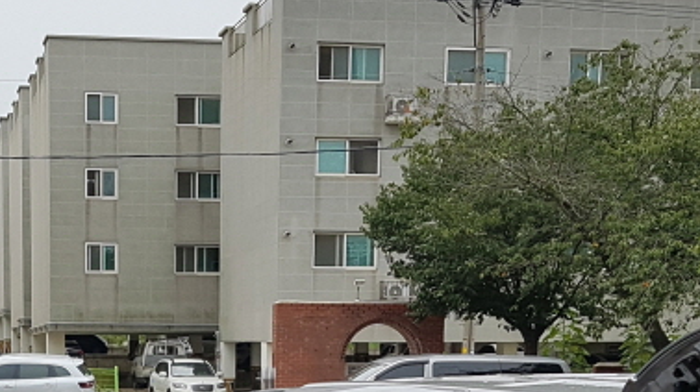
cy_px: 560
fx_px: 1484
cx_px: 132
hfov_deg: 26.0
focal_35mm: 80
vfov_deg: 14.2
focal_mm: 4.2
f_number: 1.7
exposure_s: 1/1448
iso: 50
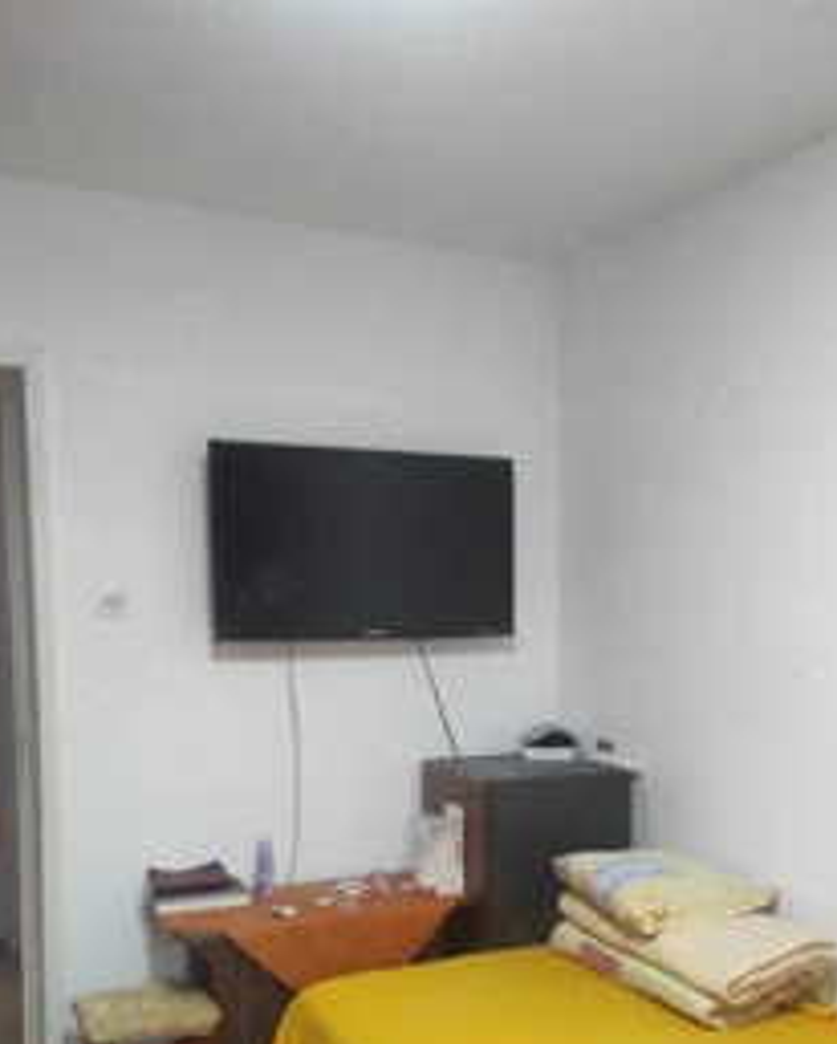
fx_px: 1175
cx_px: 557
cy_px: 713
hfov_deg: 38.8
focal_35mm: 38
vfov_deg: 47.0
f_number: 1.89
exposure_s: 1/33
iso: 350
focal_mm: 5.43
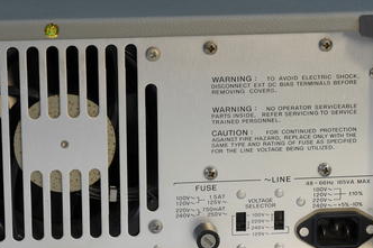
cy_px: 167
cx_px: 219
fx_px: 1999
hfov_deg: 10.7
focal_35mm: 193
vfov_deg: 7.1
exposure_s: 1/6
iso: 200
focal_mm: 77
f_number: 8
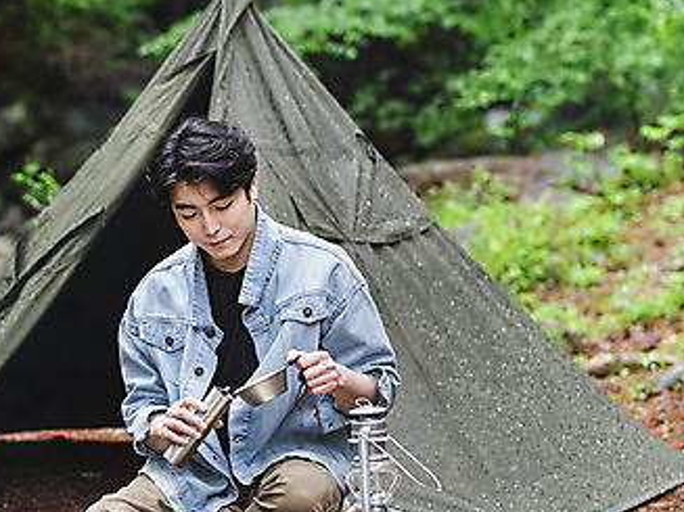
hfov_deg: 13.1
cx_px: 65
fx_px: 2963
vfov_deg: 9.9
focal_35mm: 150
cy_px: 345
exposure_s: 1/125
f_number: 2.5
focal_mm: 85
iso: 800
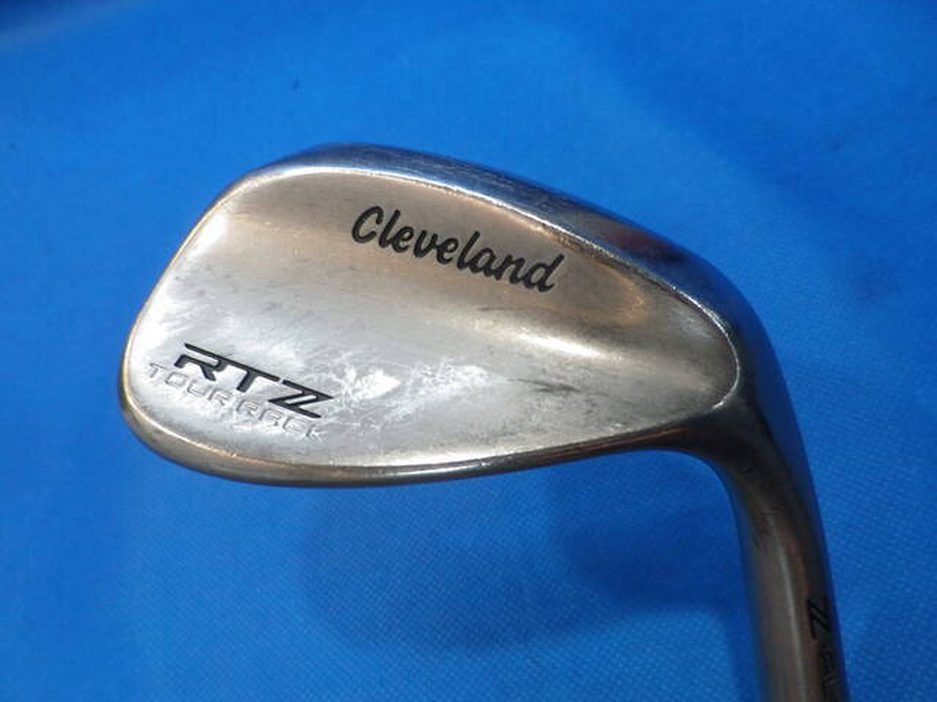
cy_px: 351
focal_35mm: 25
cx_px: 468
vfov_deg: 54.9
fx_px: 677
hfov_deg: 69.4
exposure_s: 1/50
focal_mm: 4.5
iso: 200
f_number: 3.5
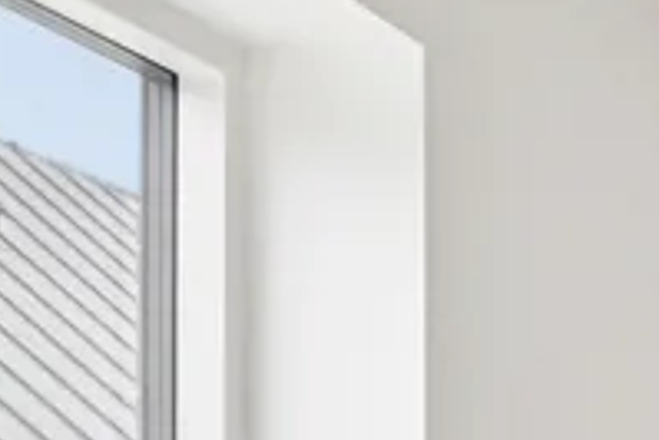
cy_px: 768
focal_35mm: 116
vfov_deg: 11.1
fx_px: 2125
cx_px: 1477
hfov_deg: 13.7
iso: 800
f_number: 8
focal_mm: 14.5
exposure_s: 1/3.33
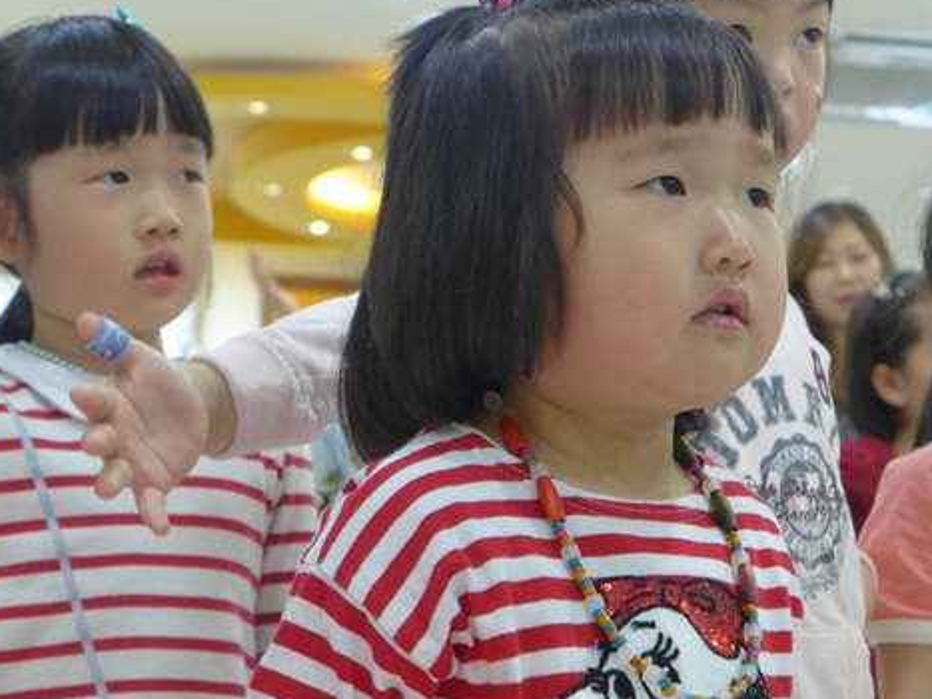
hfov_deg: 20.4
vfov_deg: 15.4
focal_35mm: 96
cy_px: 338
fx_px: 2584
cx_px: 391
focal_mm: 13.7
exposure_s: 1/100
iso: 320
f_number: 2.1
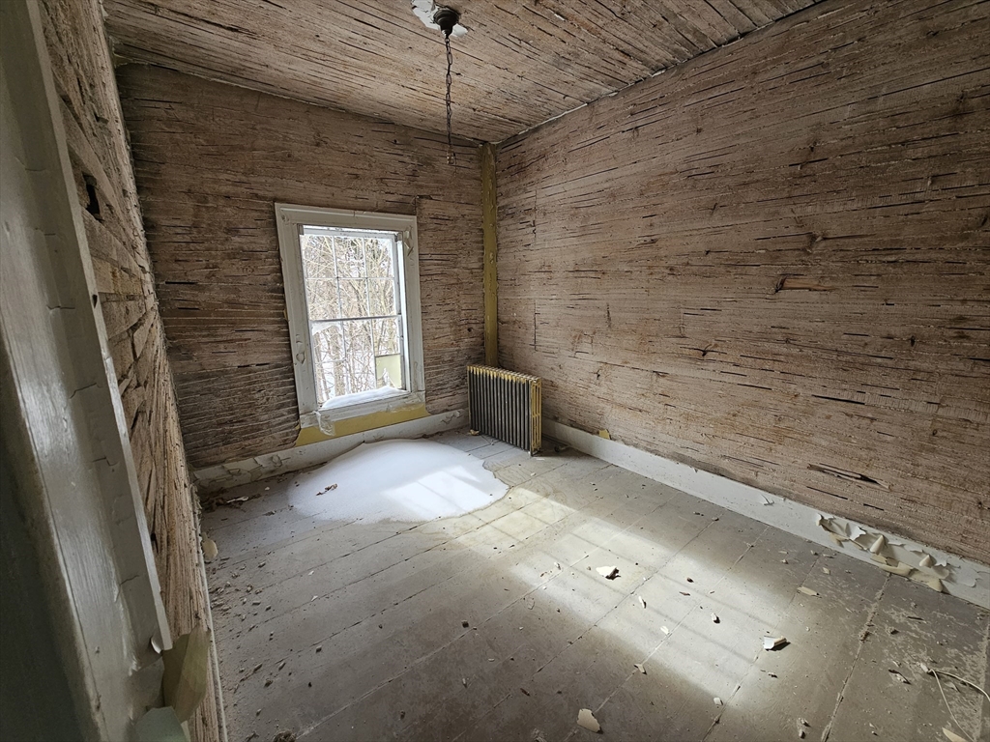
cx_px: 495
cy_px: 371
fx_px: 372
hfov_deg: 106.2
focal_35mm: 13
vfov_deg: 89.9
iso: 160
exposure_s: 1/359
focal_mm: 2.2
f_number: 2.2
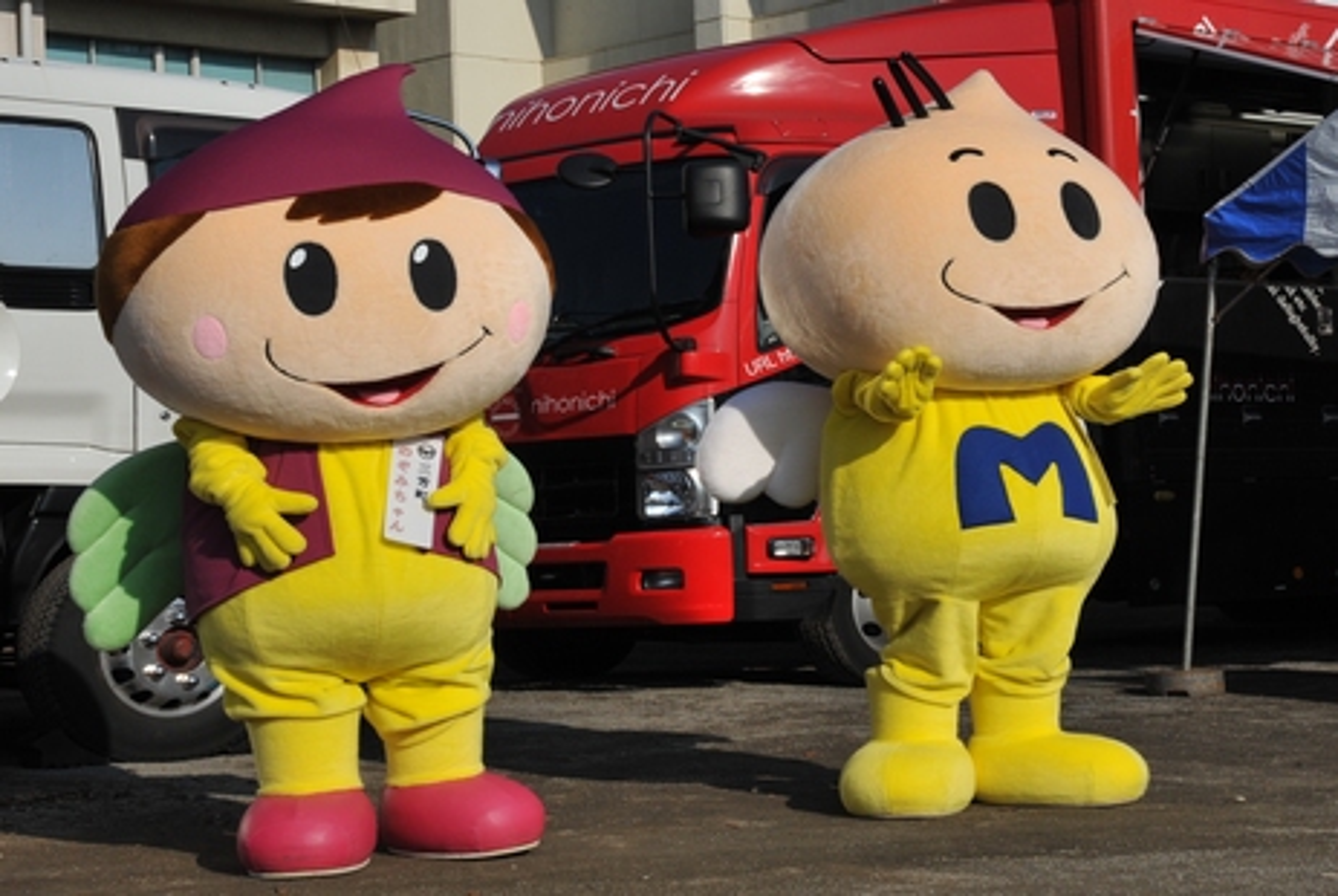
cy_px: 448
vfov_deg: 23.4
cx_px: 669
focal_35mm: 58
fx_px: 2158
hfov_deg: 34.4
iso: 800
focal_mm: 58
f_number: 18
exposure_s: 1/1250
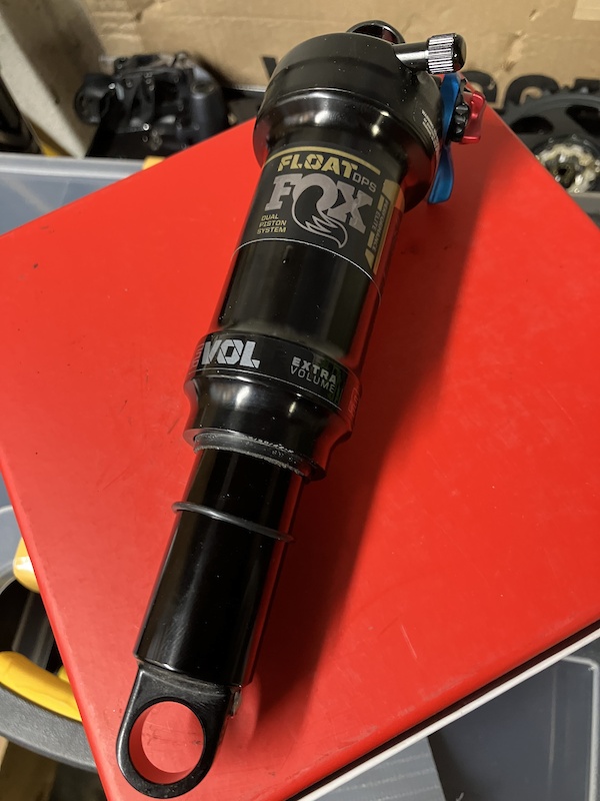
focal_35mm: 28
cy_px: 400
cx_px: 300
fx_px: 647
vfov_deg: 63.4
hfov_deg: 49.7
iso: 250
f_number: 1.8
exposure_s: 1/40
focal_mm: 3.99
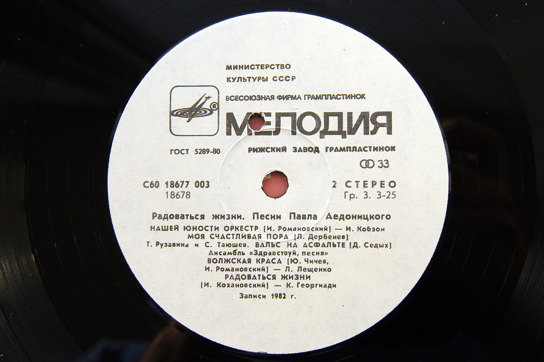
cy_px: 181
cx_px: 272
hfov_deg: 37.9
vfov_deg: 25.7
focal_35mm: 52
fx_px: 793
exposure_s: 1/200
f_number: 7.1
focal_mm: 35
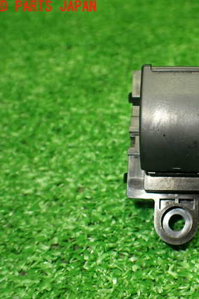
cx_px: 176
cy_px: 150
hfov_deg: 30.6
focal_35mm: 42
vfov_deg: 46.4
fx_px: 348
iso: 400
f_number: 2.3
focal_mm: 5.4
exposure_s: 1/125
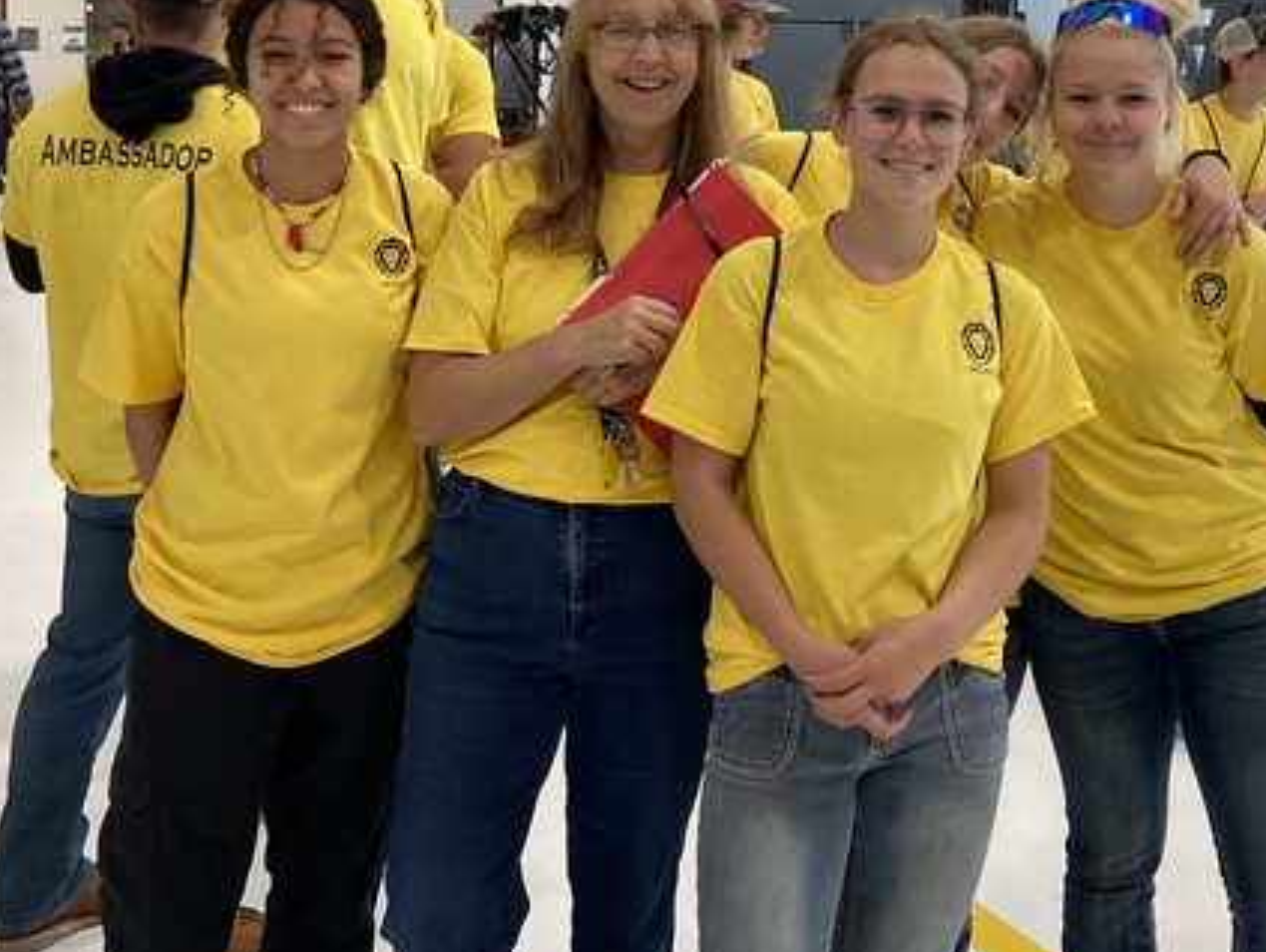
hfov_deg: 52.3
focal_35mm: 35
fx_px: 1281
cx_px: 739
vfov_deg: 40.4
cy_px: 344
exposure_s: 1/113
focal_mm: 4.25
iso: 125
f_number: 1.8
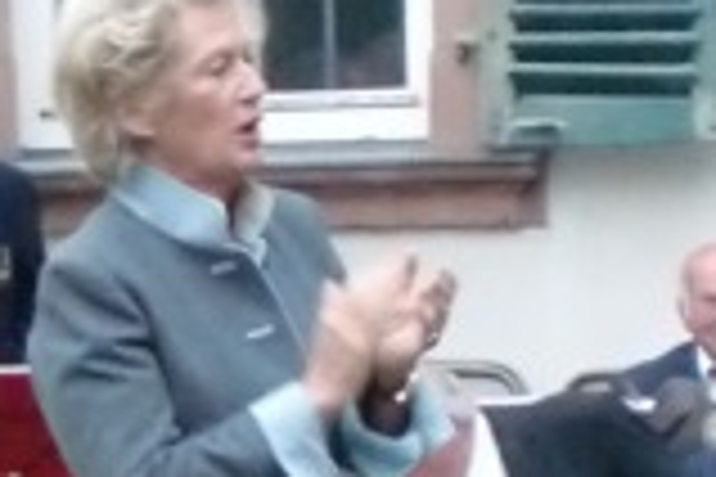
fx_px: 4674
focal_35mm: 235
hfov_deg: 8.6
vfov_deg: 5.8
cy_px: 526
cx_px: -365
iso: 640
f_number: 3.1
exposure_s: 1/60
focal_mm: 6.3
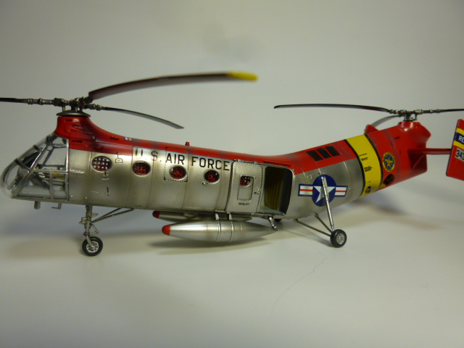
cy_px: 174
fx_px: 322
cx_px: 232
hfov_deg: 71.6
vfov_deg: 56.8
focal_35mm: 24
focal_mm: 4.3
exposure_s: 1/80
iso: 100
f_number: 2.5
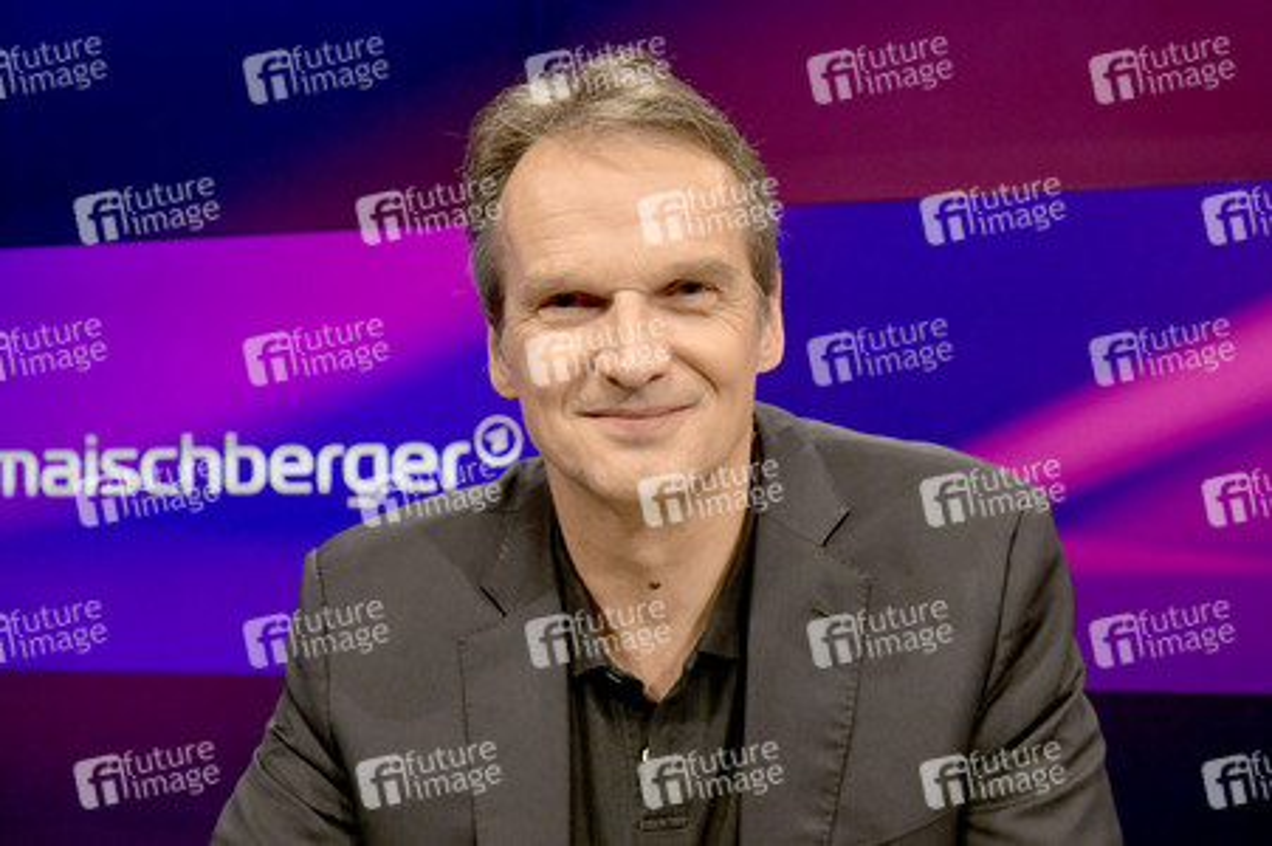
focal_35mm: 45
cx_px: 636
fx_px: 1589
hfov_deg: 43.6
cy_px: 423
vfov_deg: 29.8
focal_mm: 45
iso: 2000
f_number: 6.3
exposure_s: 1/200
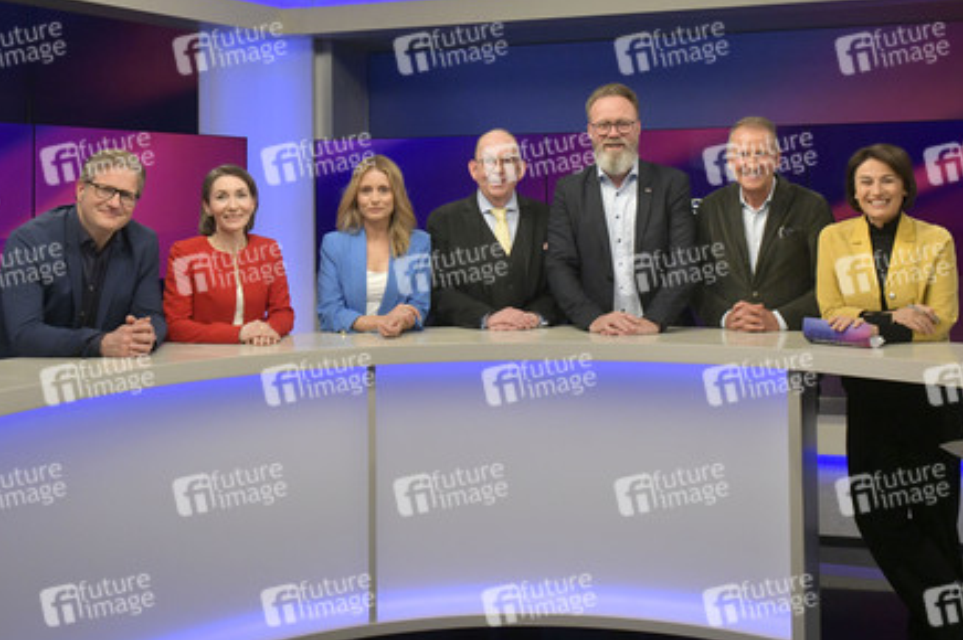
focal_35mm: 30
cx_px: 480
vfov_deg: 43.5
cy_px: 324
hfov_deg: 62.0
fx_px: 802
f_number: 7.1
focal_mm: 29
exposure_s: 1/200
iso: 2000
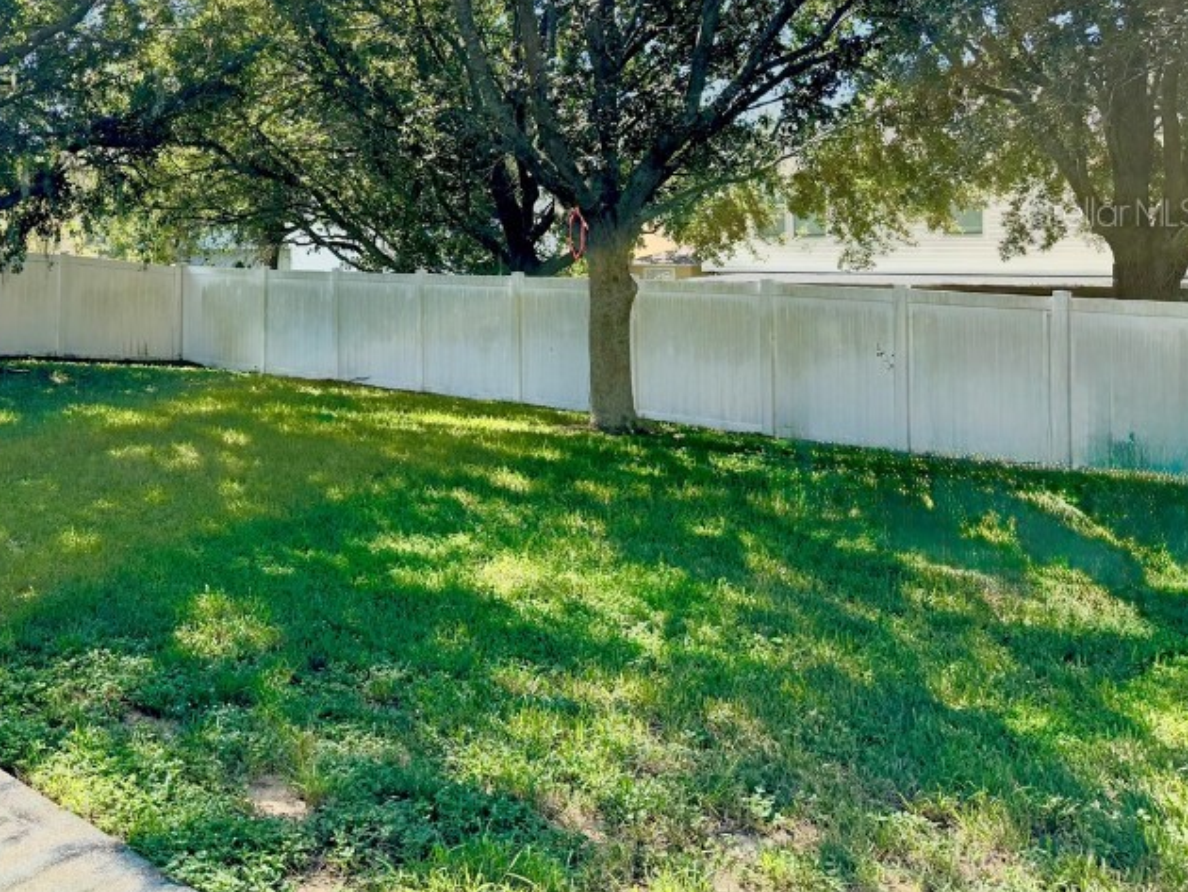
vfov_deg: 35.9
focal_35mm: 39
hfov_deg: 45.5
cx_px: 243
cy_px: 211
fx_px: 1339
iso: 100
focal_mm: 6.76
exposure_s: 1/1211
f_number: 1.78
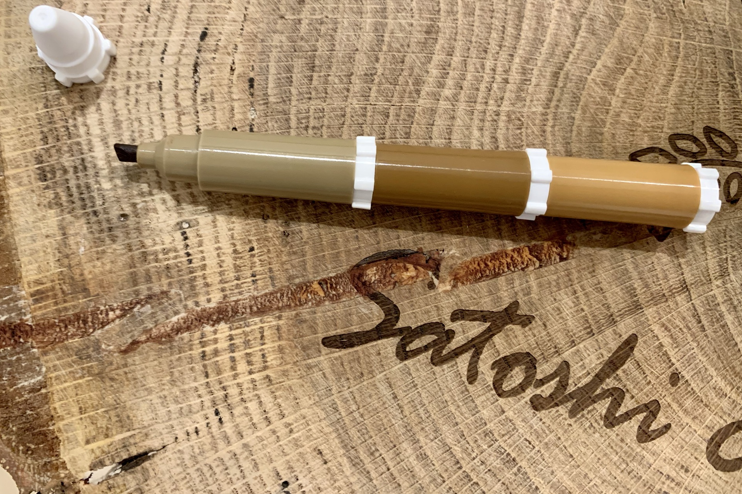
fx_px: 598
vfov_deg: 44.9
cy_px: 222
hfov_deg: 63.6
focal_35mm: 29
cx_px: 352
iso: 320
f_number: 1.8
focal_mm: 4.25
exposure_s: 1/50
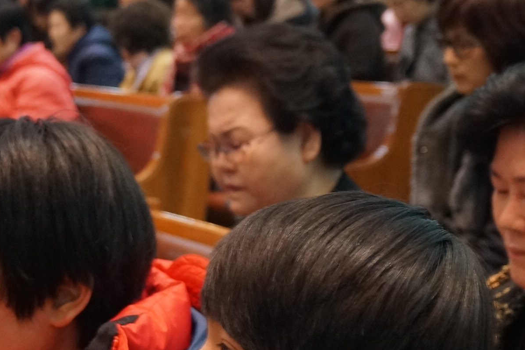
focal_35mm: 107
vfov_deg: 12.6
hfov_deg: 19.0
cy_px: 352
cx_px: 155
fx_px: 1560
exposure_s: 1/60
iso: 2000
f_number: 5
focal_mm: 35
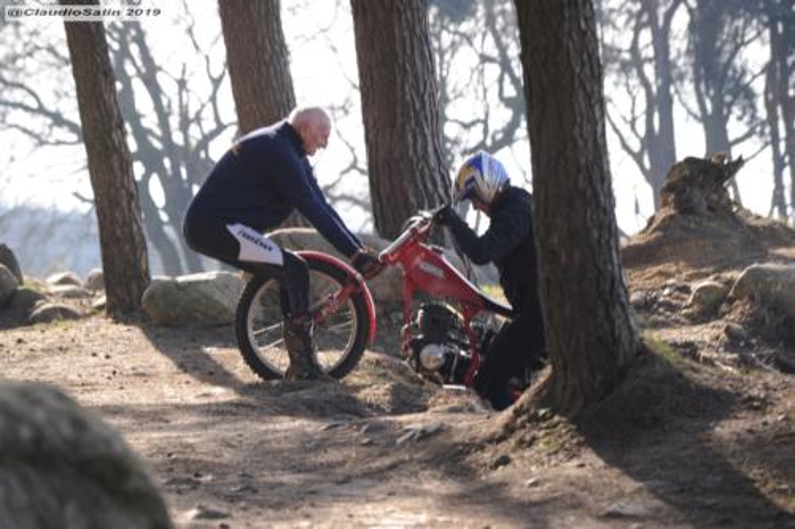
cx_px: 398
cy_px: 264
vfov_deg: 8.1
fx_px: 3753
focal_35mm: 170
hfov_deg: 12.1
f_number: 7.1
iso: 250
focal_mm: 170
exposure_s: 1/200
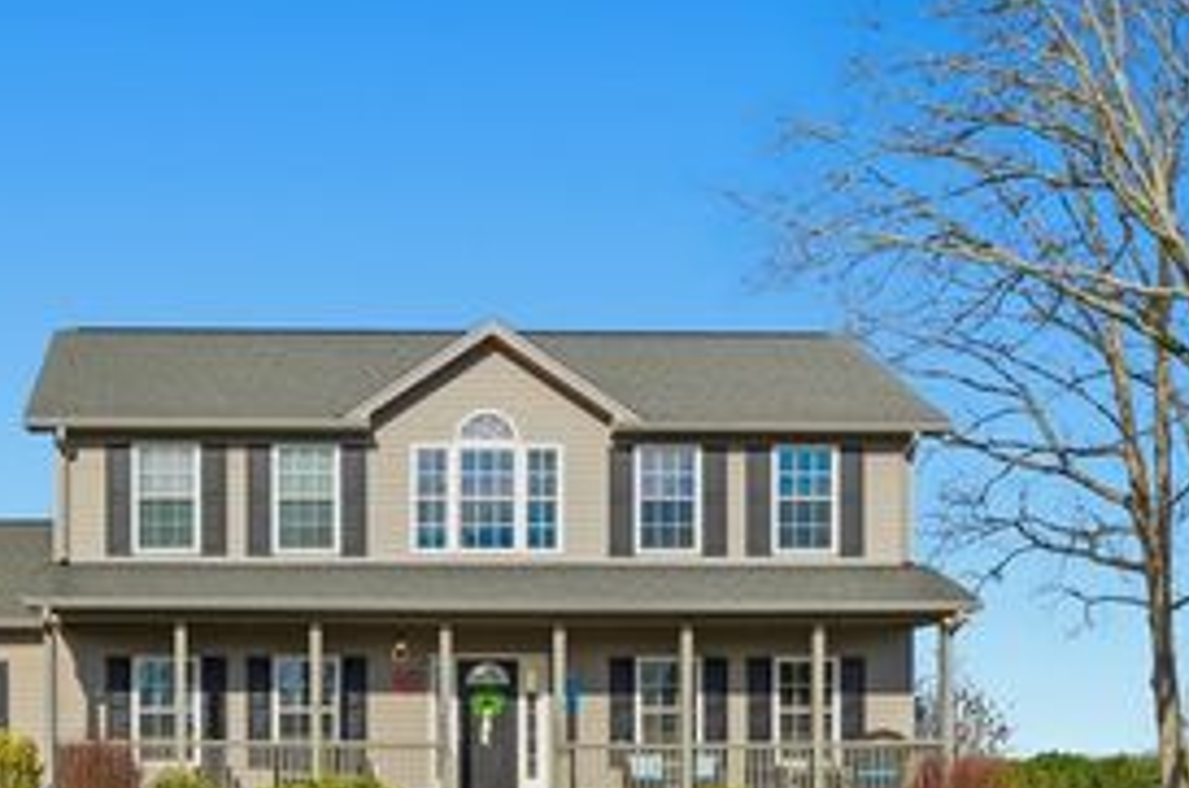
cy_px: 599
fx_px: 1813
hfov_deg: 35.5
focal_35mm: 55
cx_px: 296
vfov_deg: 24.2
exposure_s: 1/1000
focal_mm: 20
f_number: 9
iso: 250
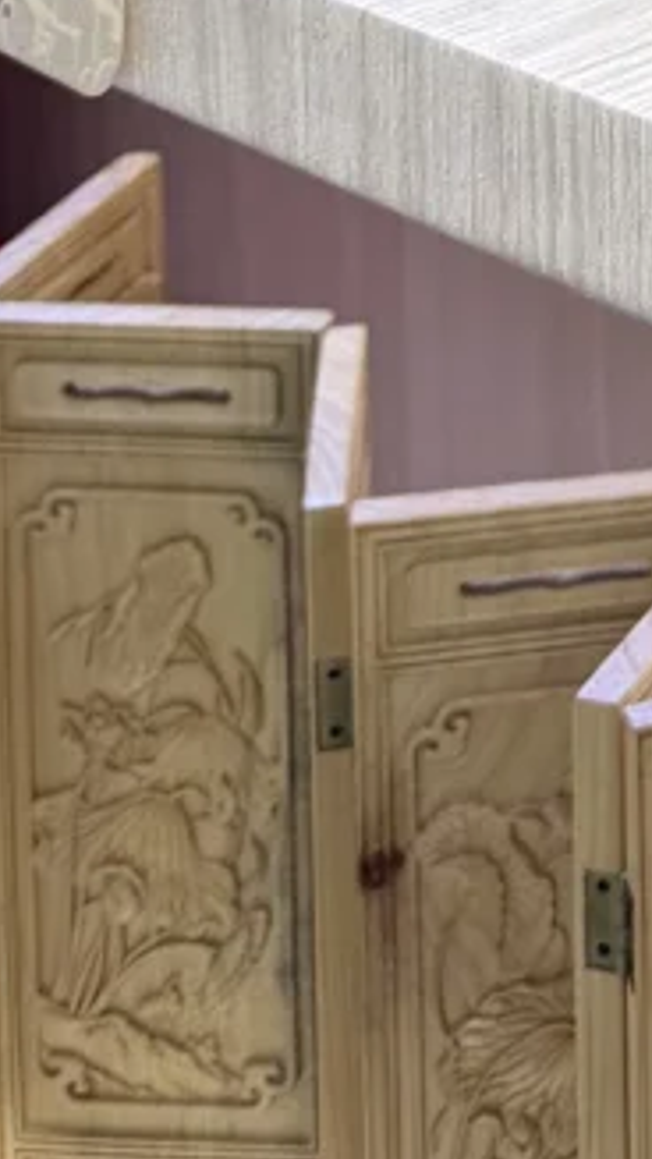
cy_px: -1017
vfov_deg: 15.6
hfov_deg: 9.4
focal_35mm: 115
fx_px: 3534
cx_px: 1587
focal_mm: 6.76
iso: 80
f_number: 1.78
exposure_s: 1/121
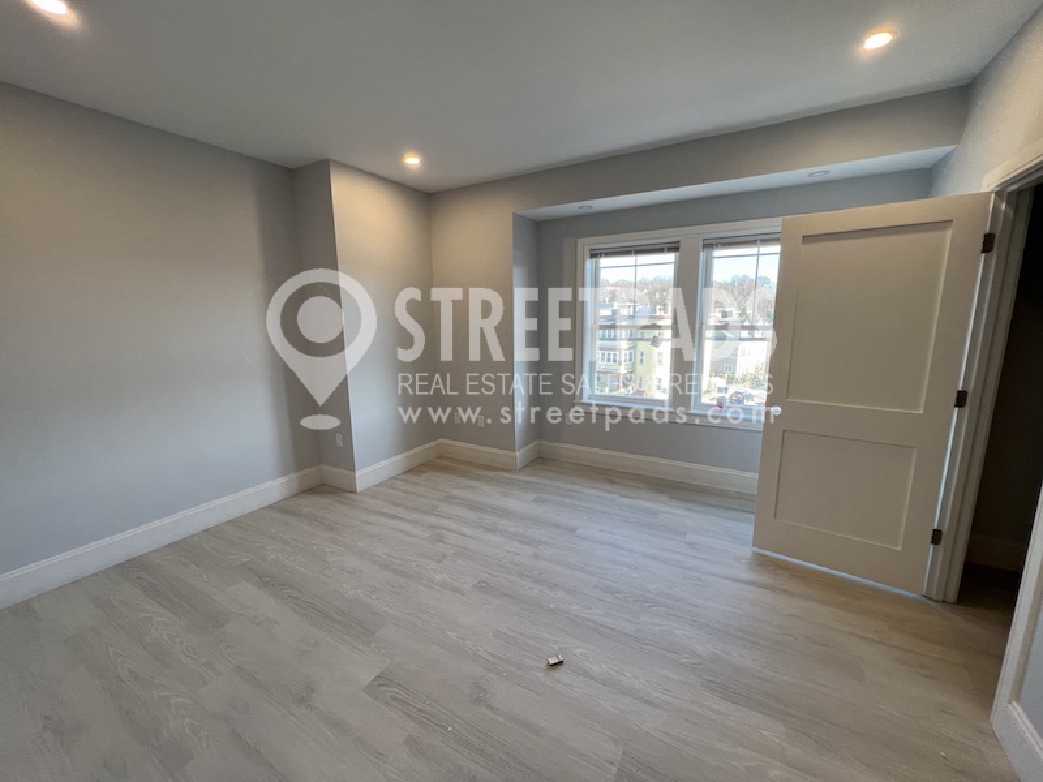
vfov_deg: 89.9
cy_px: 391
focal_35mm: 13
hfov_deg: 106.2
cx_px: 522
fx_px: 392
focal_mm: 1.57
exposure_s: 1/120
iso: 80
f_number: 1.8
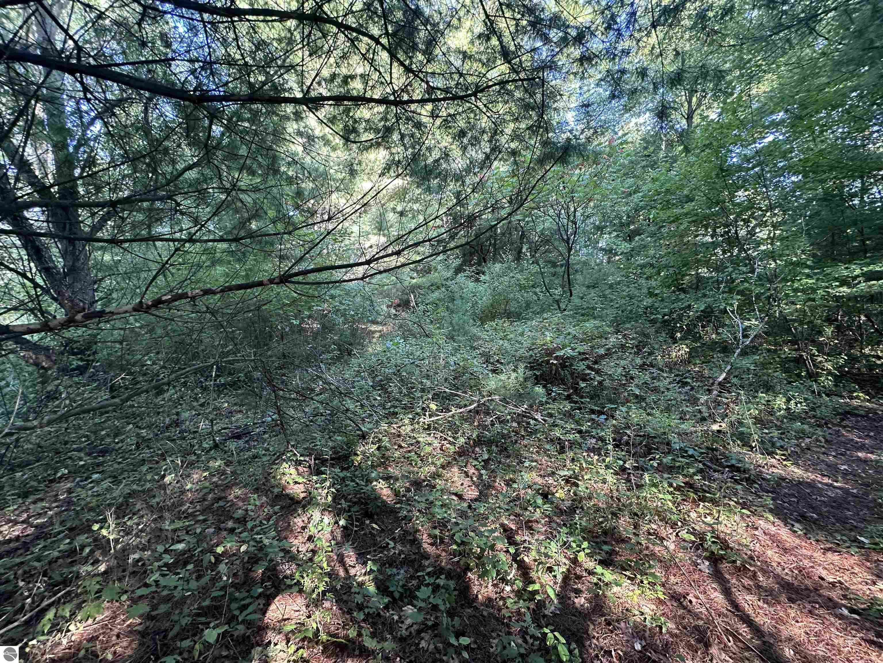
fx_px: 357
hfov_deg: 102.1
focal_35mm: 14
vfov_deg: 85.7
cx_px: 442
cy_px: 332
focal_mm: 2.22
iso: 160
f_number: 2.2
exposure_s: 1/99
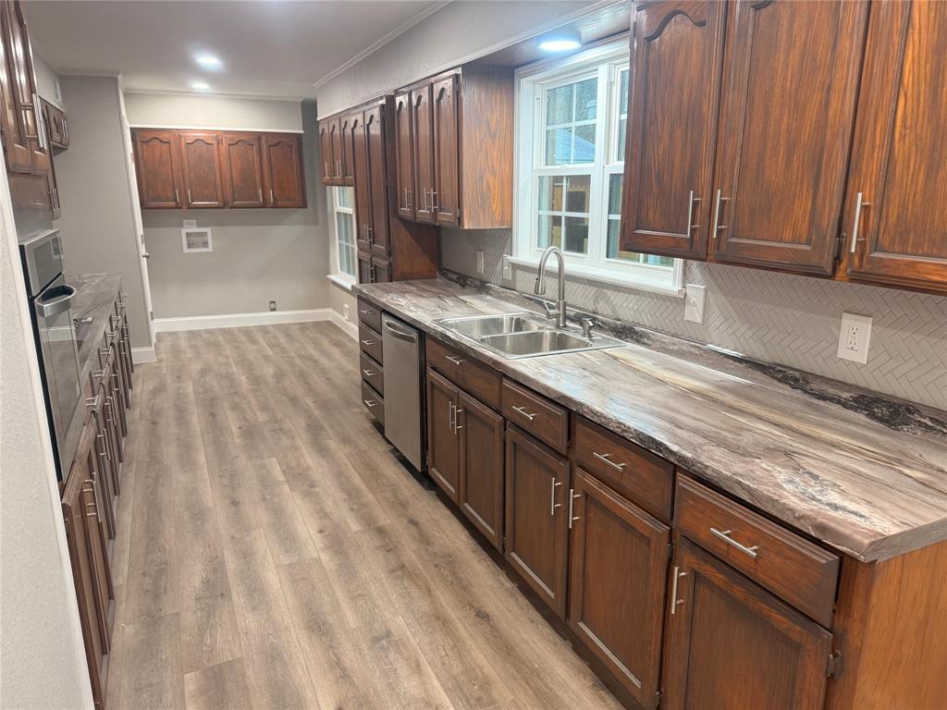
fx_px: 657
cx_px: 474
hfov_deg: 71.6
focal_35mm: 24
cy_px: 355
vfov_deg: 56.8
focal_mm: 6.76
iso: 200
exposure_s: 1/60
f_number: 1.78
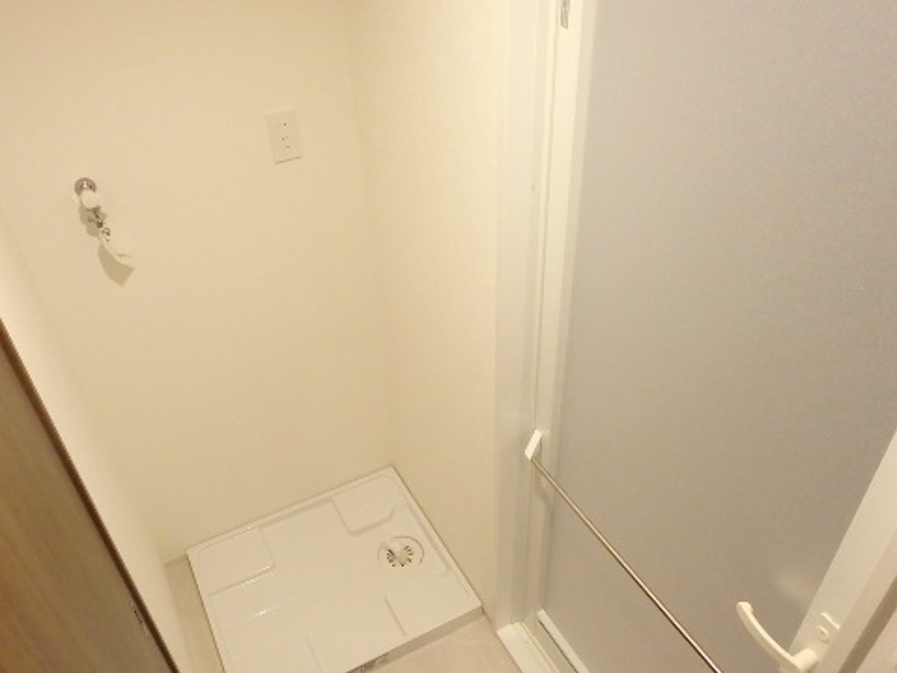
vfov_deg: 49.7
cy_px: 370
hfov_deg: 63.4
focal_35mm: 28
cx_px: 417
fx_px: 726
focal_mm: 3.7
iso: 800
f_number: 3.5
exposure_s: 1/40
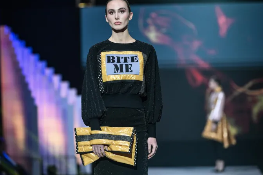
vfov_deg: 8.1
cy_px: 77
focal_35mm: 170
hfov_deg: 12.1
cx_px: 117
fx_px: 1242
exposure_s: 1/640
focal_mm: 150
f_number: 2.8
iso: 2000
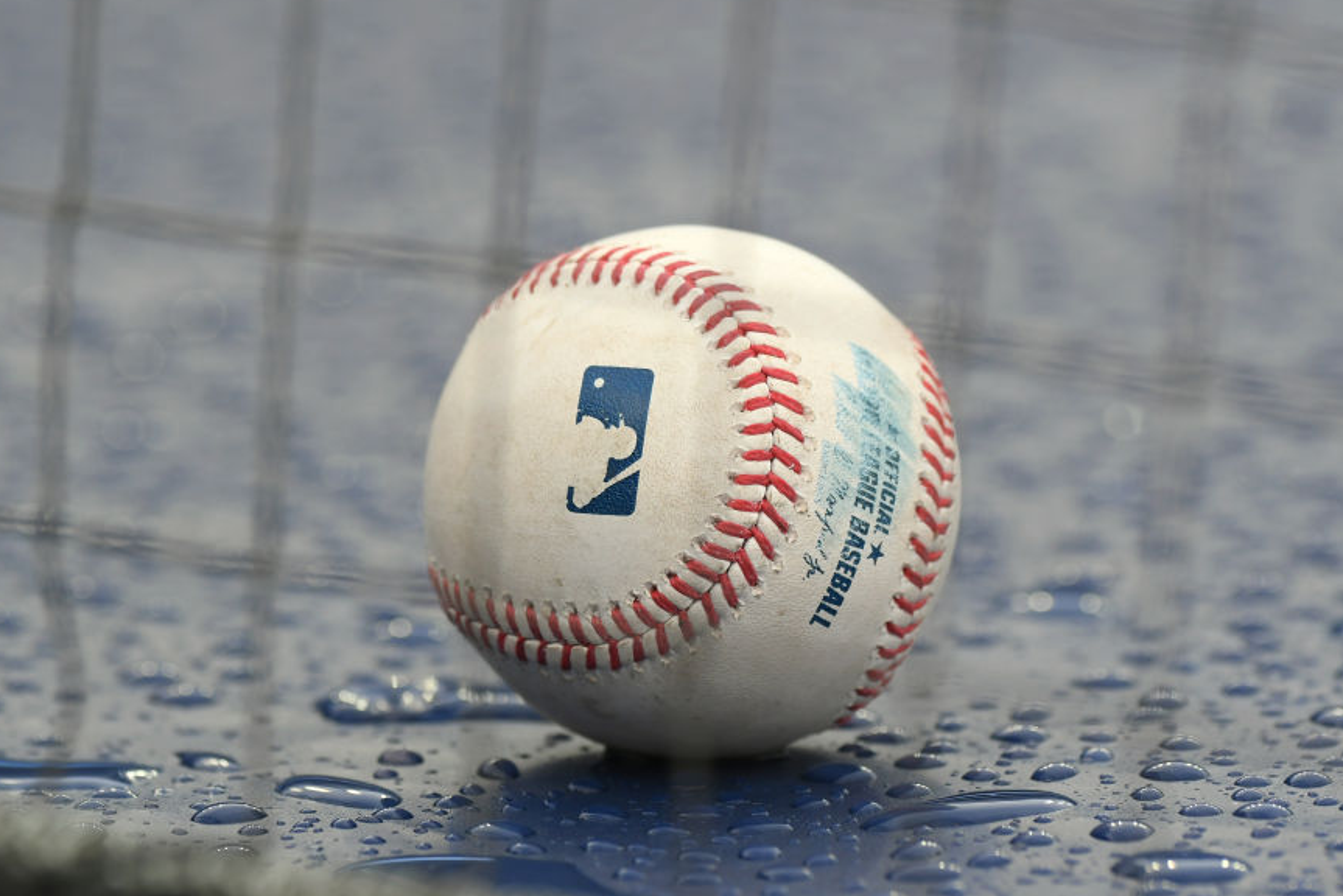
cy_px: 483
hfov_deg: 3.9
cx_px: 689
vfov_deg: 2.6
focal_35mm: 534
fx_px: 19927
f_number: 6.3
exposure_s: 1/1600
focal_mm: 300
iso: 800
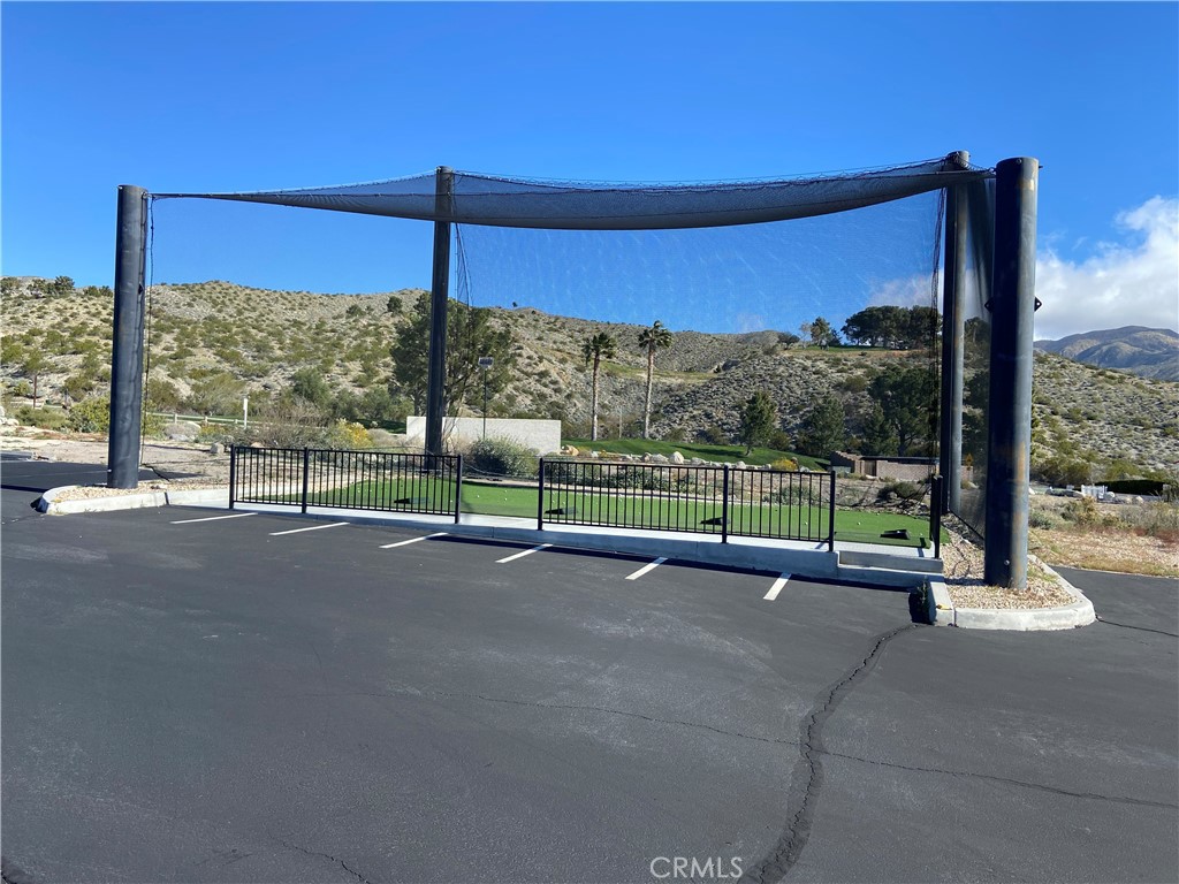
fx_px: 886
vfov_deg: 53.1
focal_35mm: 26
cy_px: 442
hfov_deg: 67.3
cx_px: 590
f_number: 1.8
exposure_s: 1/1701
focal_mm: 4.25
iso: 32
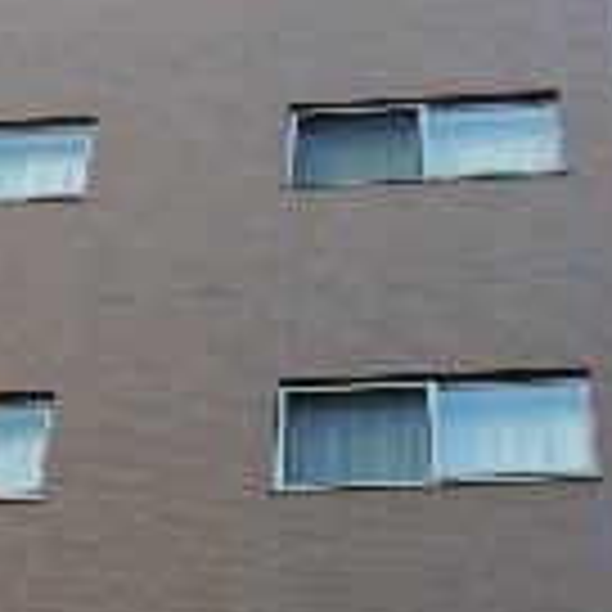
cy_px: 716
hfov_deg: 16.7
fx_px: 2080
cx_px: 279
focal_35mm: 104
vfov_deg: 16.1
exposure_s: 1/200
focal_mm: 4.5
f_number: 3.7
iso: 125
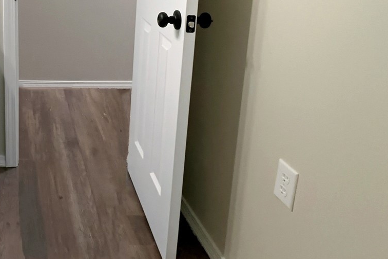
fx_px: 399
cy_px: 12
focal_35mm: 37
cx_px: -32
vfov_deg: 33.5
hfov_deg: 41.9
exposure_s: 1/120
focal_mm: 2.2
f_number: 2.2
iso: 125
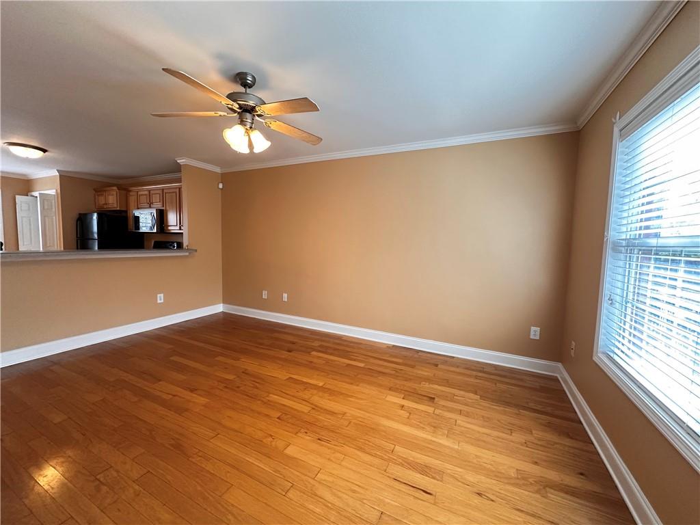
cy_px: 262
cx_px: 350
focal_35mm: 14
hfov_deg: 102.1
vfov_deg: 85.7
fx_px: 283
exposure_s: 1/120
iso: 320
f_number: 2.2
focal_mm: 2.22
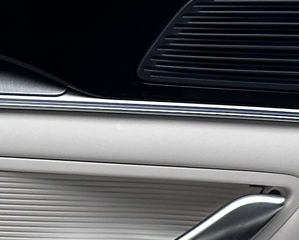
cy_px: 465
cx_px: -187
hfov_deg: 6.4
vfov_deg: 5.1
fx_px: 2621
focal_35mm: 296
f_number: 1.78
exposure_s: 1/100
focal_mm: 6.86
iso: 80
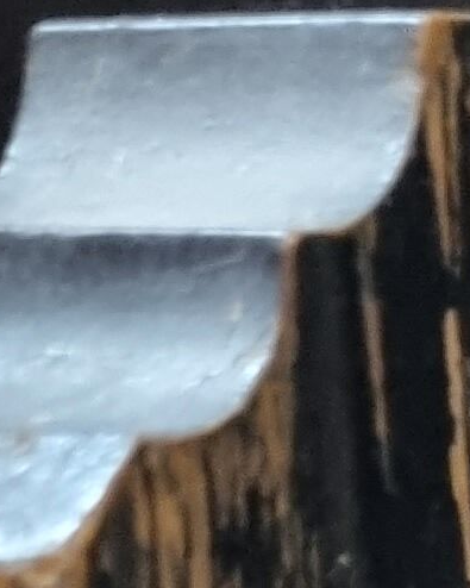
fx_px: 3600
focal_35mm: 207
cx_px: 1214
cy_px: 1921
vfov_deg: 7.8
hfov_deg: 7.0
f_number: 1.8
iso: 500
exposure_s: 1/25
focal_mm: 5.4
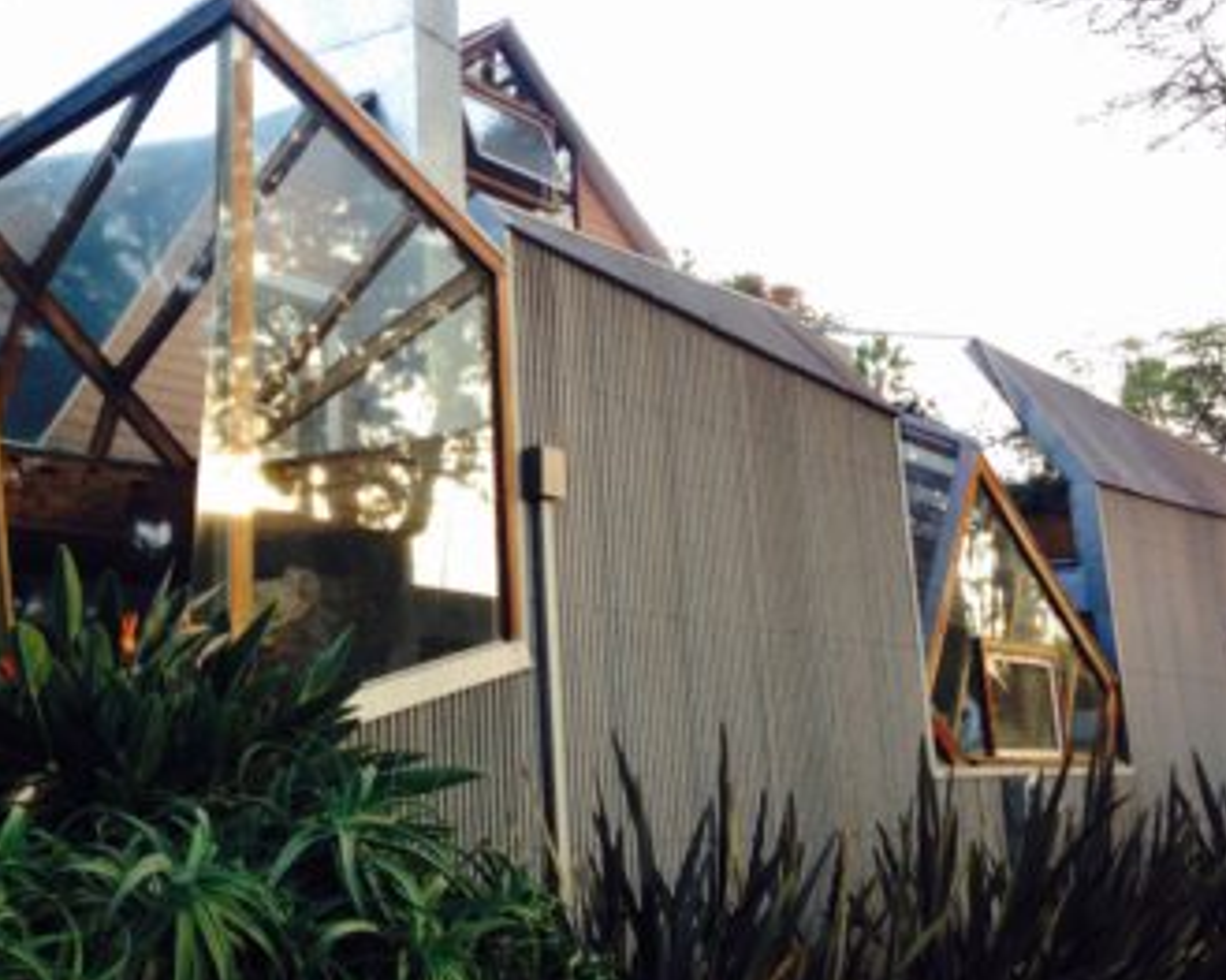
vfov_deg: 30.7
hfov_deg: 37.3
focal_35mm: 49
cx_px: 328
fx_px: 1777
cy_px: 378
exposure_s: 1/40
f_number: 2.4
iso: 50
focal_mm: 4.12
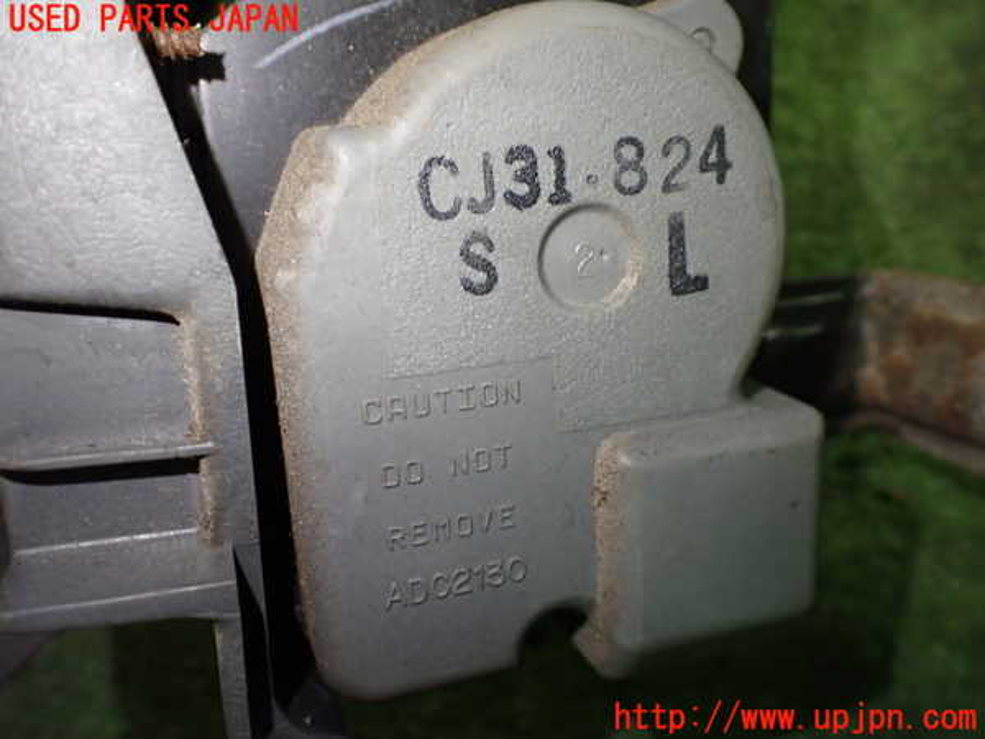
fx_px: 854
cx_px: 492
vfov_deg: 46.8
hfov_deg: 60.0
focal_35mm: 30
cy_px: 370
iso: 400
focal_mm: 5.4
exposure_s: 1/125
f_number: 2.3
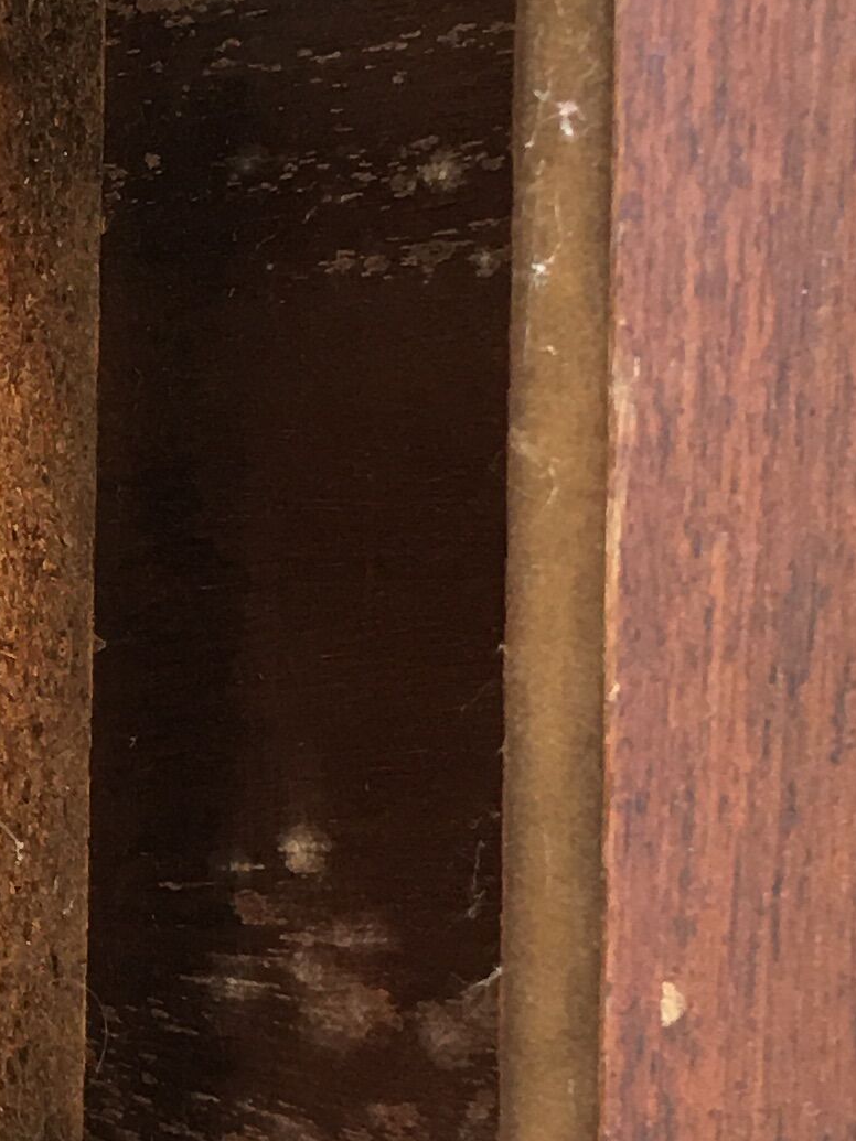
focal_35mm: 113
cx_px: -524
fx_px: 3727
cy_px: 612
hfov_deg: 12.3
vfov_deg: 17.4
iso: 32
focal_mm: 4.15
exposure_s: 1/33
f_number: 2.2
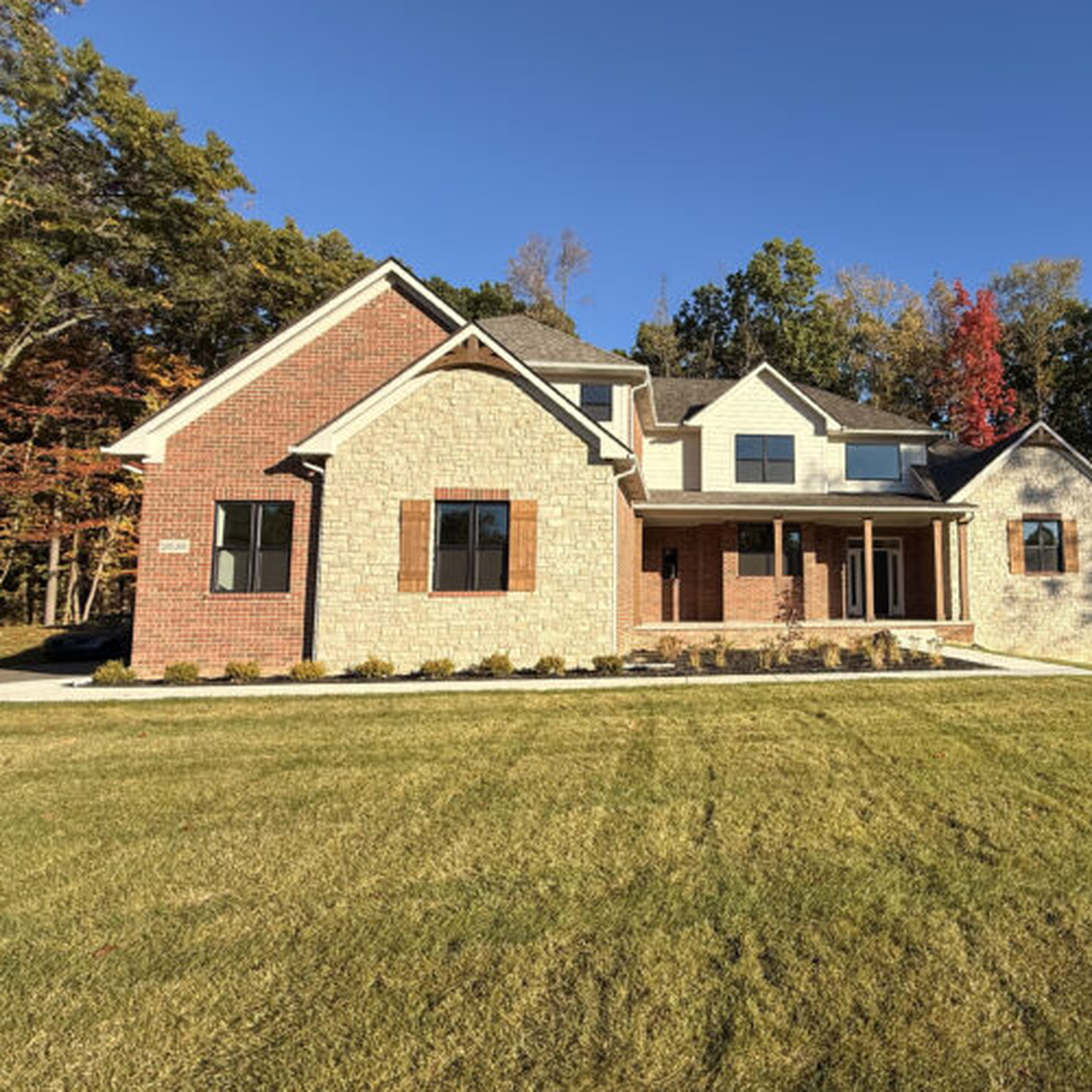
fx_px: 678
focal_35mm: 19
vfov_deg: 77.7
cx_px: 788
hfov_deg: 73.4
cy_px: 557
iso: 50
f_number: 2.2
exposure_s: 1/1901
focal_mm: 2.22
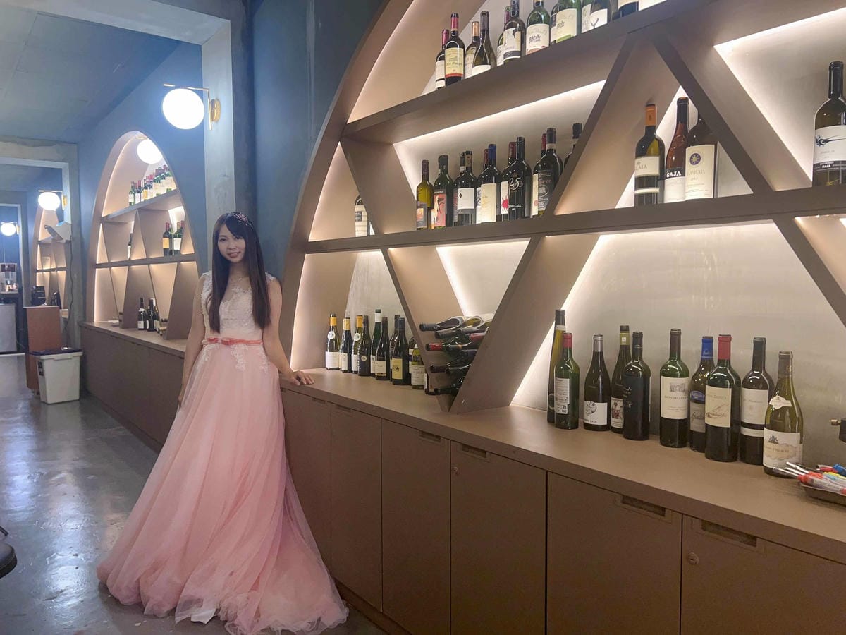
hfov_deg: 67.3
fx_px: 635
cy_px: 318
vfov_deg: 53.1
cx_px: 423
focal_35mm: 26
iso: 125
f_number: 1.5
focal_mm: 5.7
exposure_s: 1/60
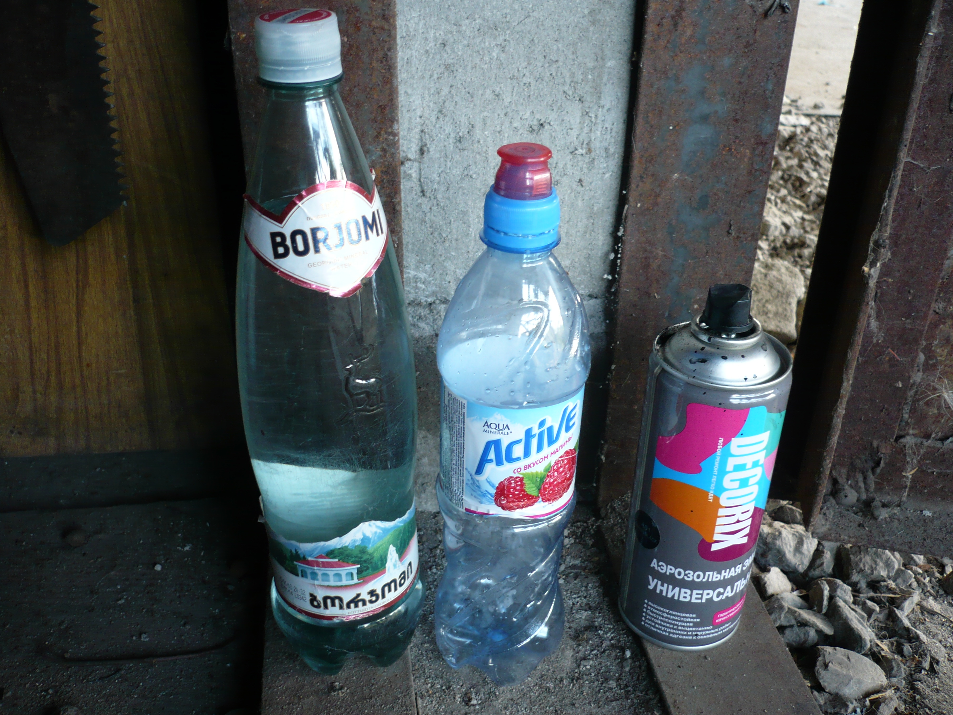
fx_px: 964
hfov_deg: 52.6
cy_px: 358
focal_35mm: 35
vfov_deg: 40.7
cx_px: 476
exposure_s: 1/30
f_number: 2.8
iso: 125
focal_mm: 5.8
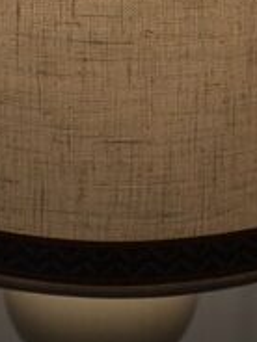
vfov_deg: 7.7
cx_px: 120
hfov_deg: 5.9
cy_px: -232
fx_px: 2475
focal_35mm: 250
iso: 400
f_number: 5.3
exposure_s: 1/80
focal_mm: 46
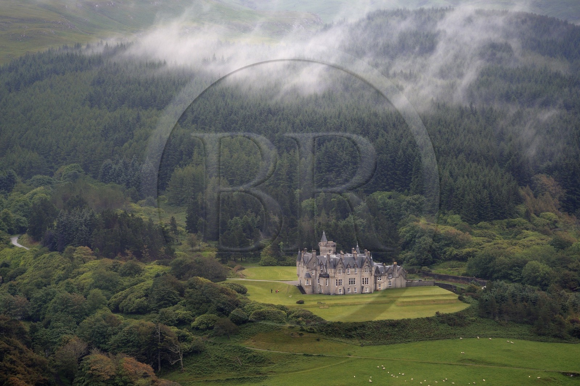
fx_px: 3219
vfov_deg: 6.9
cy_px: 193
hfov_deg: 10.3
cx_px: 290
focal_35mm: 200
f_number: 5.6
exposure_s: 1/640
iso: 800
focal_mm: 200
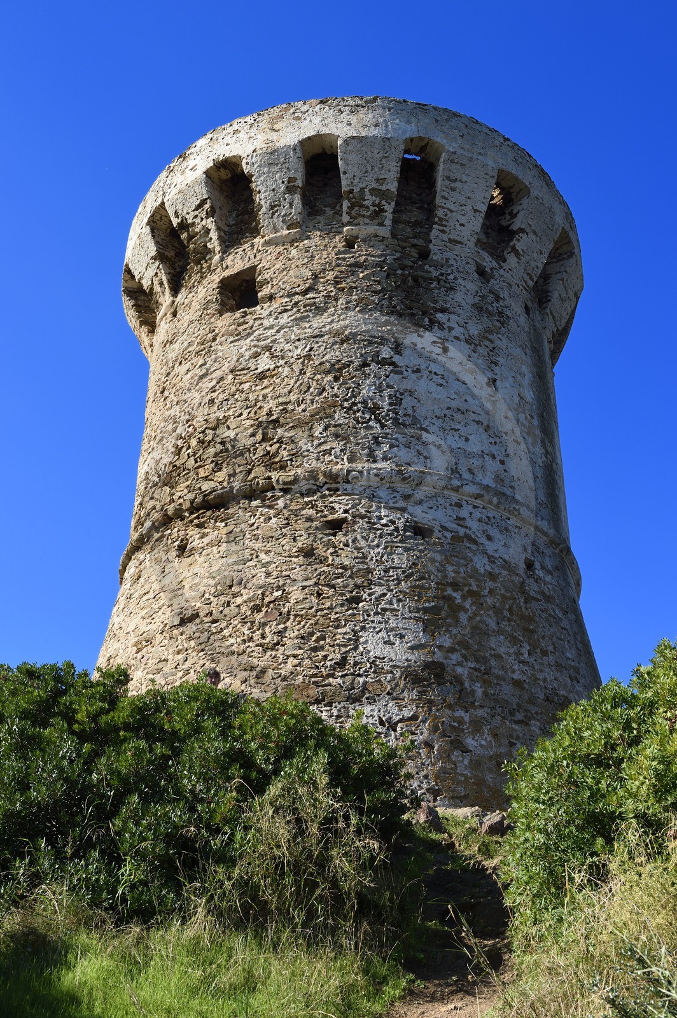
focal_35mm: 38
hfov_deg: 35.0
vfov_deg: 50.7
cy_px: 509
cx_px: 338
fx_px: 1074
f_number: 11
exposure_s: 1/200
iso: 200
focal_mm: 38
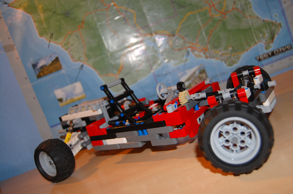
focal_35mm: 34
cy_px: 97
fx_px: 280
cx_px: 146
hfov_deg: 55.2
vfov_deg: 38.2
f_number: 3.8
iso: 400
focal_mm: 23
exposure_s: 1/60
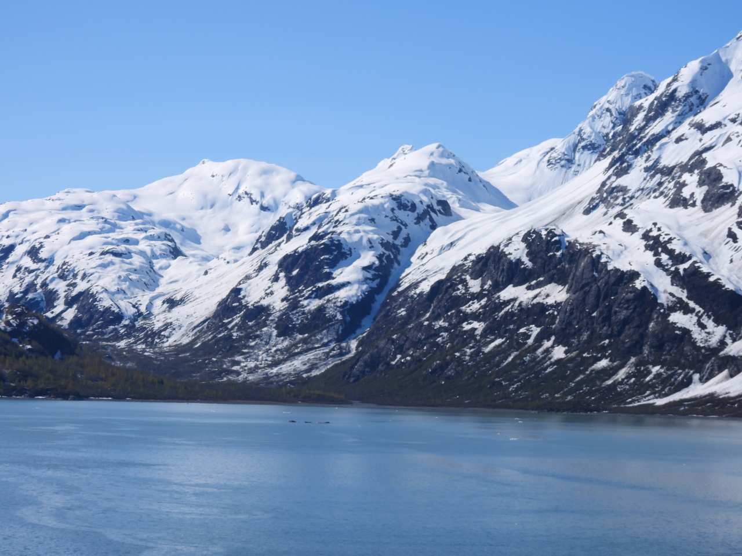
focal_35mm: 95
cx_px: 371
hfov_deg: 20.7
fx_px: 2036
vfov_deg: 15.6
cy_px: 278
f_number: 4.5
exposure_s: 1/2000
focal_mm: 17
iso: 100
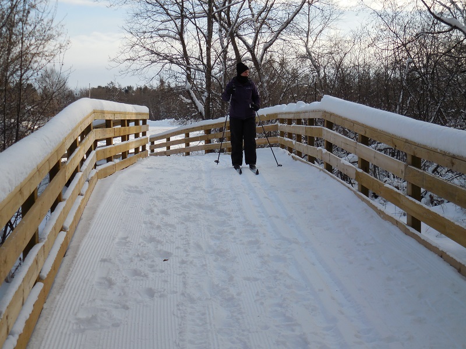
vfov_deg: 28.0
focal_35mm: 52
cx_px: 233
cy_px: 174
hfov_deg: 36.8
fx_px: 700
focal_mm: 9.4
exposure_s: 1/640
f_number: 4.3
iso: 125
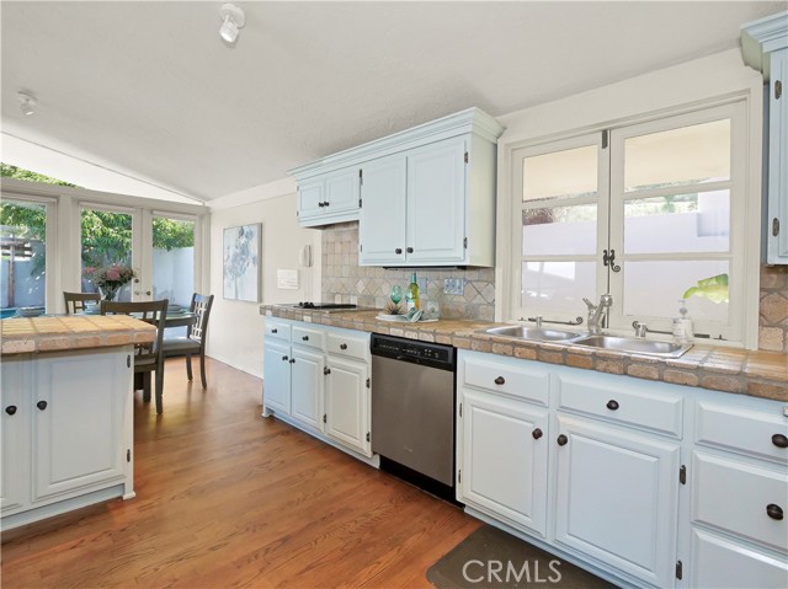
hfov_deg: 94.5
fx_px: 364
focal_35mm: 16
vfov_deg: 78.0
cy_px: 294
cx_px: 394
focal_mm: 8
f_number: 8
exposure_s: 1/50
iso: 1600
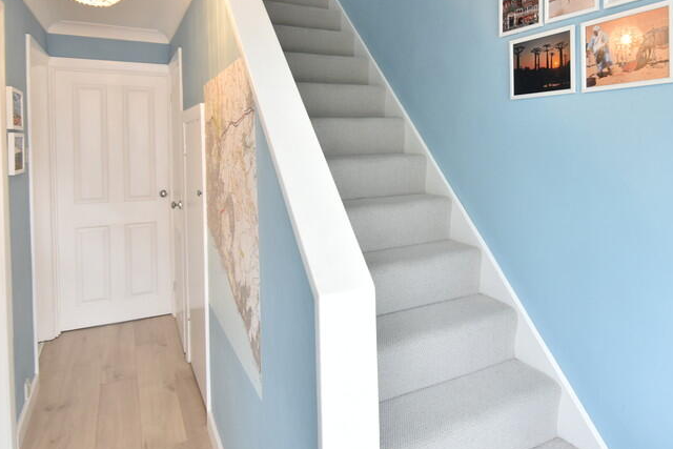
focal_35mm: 24
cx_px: 410
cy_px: 141
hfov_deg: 72.8
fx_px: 449
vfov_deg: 51.9
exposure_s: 1/60
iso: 500
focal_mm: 10
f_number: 4
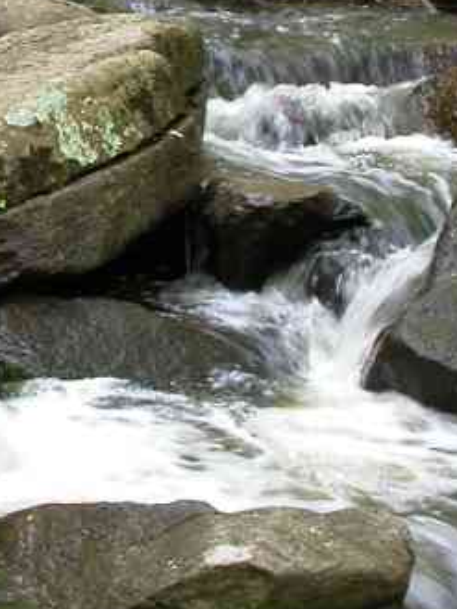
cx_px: -52
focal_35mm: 136
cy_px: -52
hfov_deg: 10.8
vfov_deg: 14.2
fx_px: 2392
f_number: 7.1
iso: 100
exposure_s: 1/18.3
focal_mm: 8.9
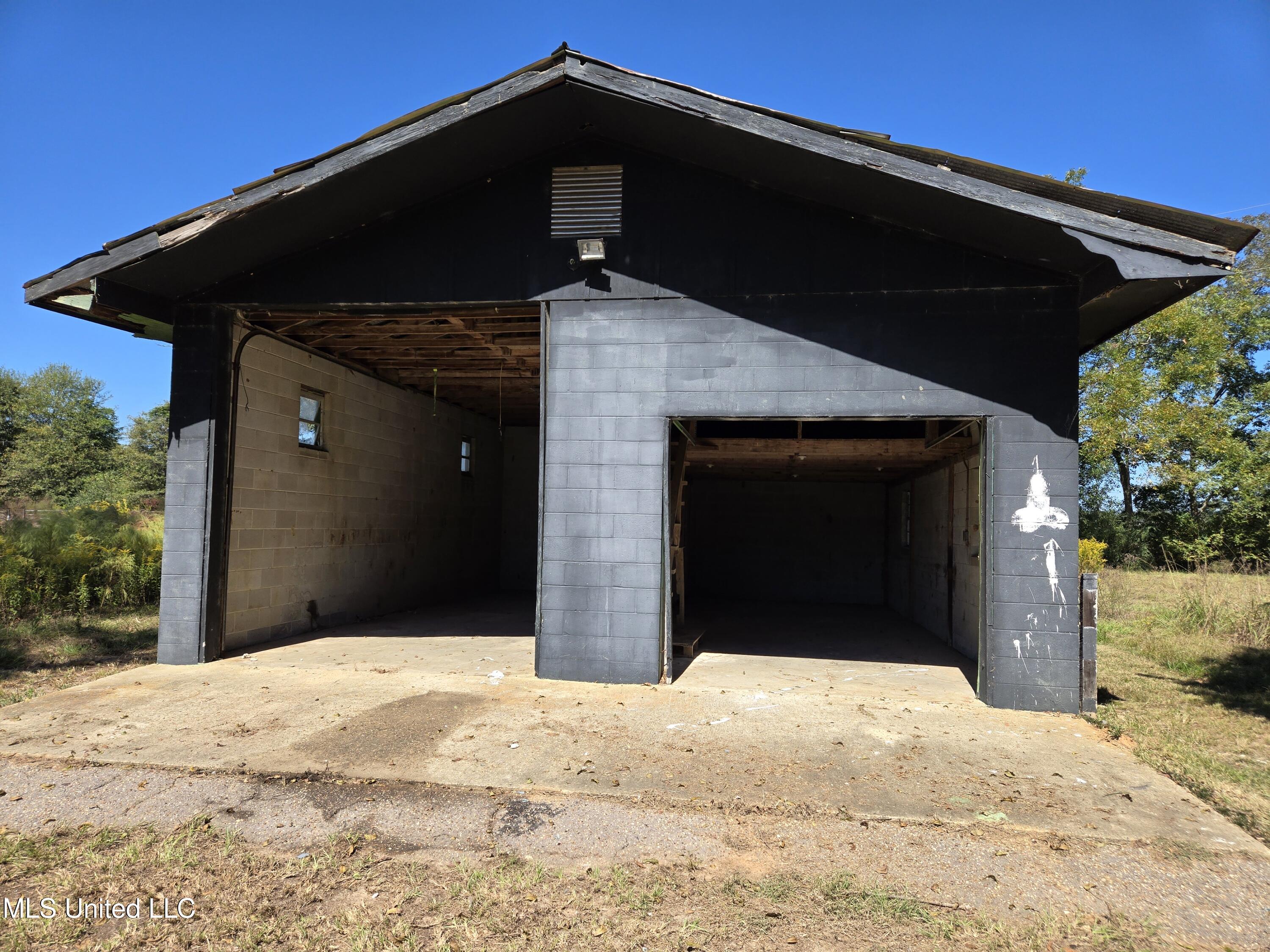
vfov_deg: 58.9
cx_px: 635
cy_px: 476
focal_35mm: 23
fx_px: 844
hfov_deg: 73.9
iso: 25
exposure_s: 1/1154
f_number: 1.8
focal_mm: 5.4
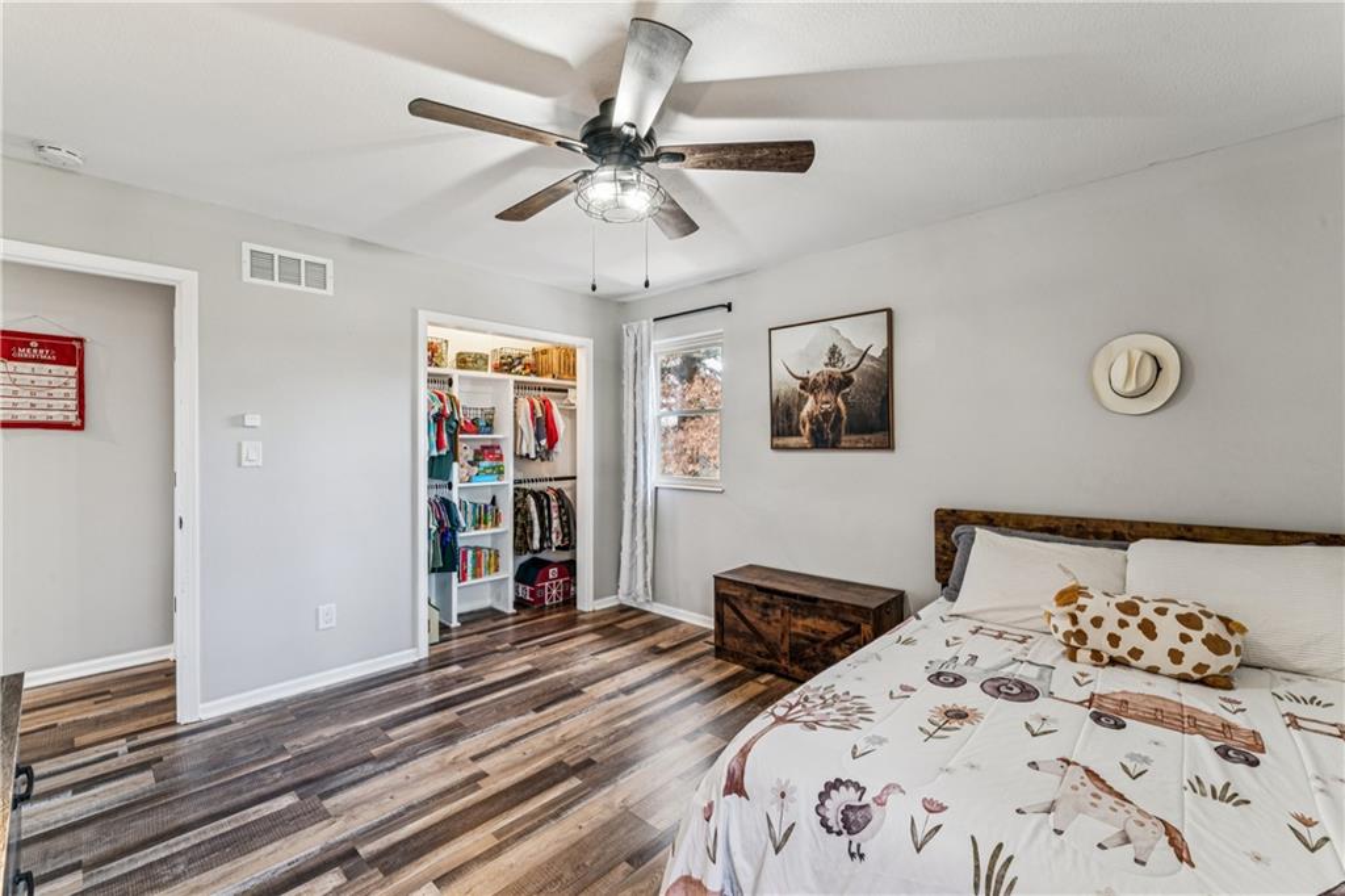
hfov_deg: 100.0
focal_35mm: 15
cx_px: 672
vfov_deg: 76.9
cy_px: 448
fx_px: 564
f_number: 13
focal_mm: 15.1
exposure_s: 1/4
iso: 400
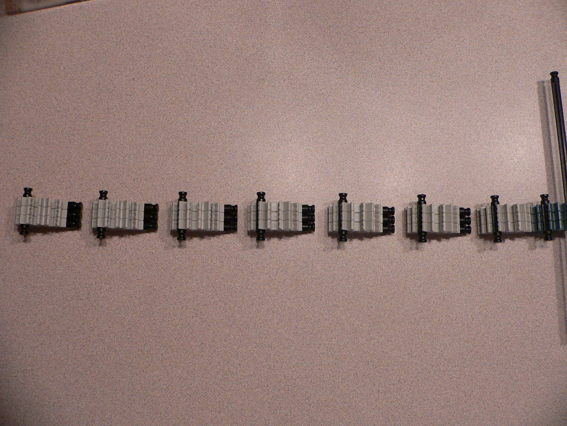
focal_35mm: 35
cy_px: 213
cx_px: 284
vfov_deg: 40.7
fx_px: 573
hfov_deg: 52.6
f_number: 2.8
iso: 200
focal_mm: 4.6
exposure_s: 1/40
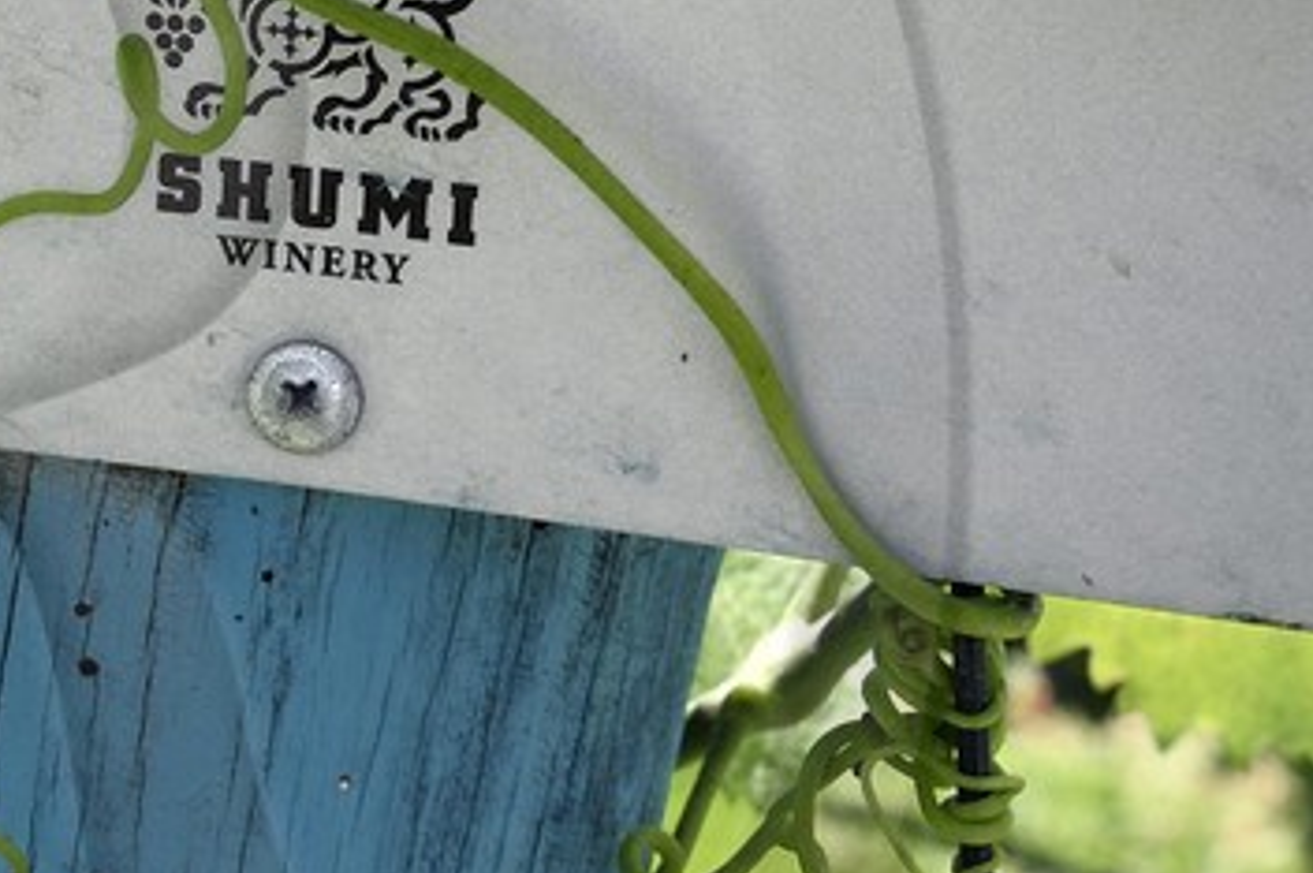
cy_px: 429
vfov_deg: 9.7
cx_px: -589
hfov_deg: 13.8
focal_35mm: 141
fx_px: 5138
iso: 200
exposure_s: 1/250
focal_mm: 31
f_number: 9
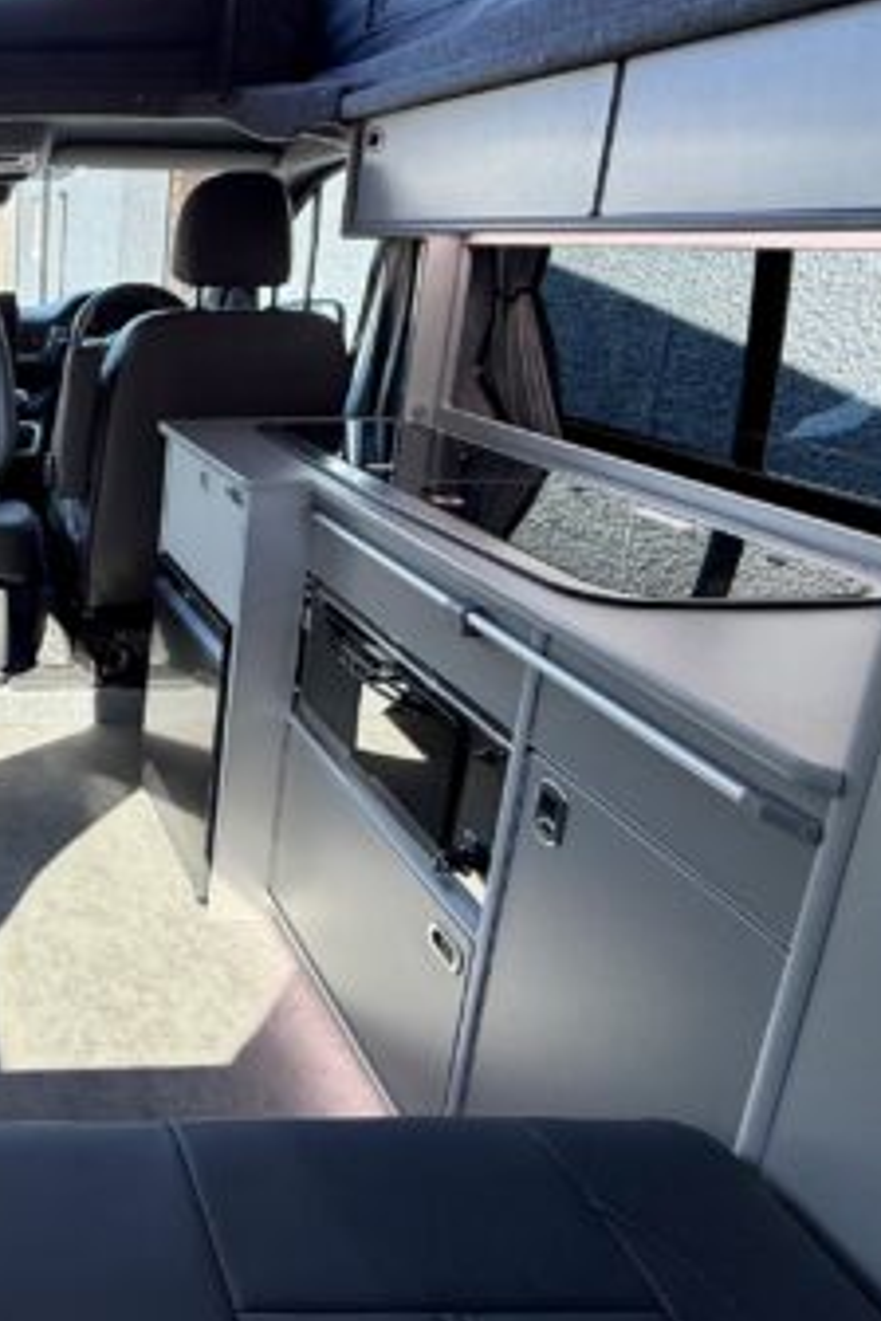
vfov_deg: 68.0
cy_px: 476
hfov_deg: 39.9
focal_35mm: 26
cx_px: -98
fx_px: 954
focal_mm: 2.22
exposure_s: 1/99
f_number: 2.2
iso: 64
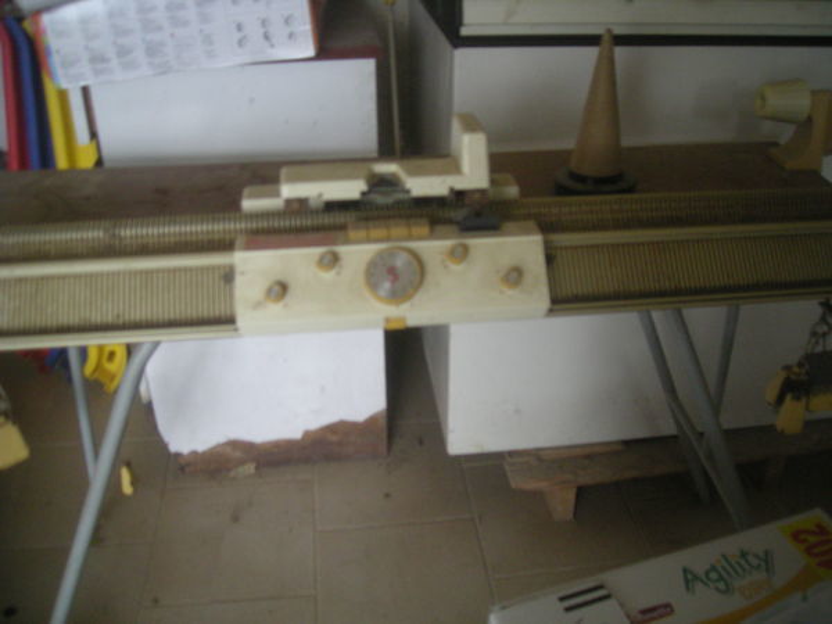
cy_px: 312
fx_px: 841
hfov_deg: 52.6
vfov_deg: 40.7
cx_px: 416
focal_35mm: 35
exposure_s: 1/58.7
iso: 252
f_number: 2.8
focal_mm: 5.7
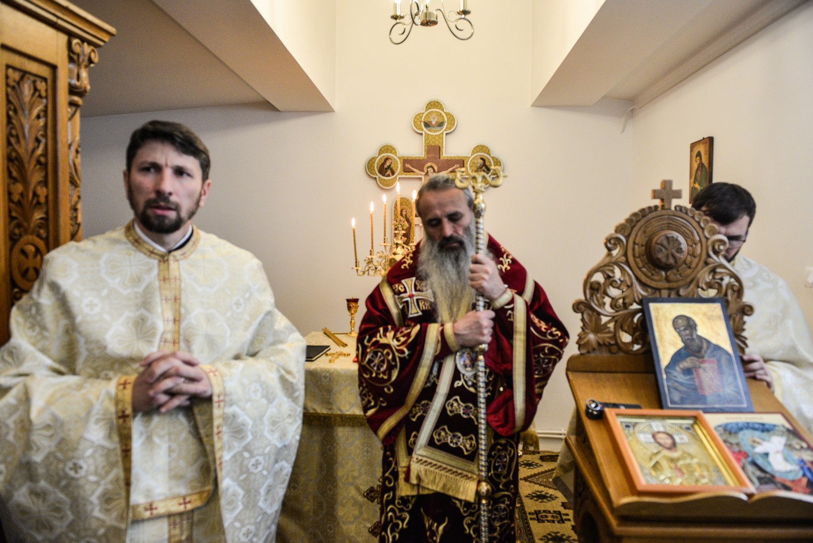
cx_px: 406
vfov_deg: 53.2
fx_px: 542
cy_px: 272
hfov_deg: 73.7
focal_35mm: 24
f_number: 3.2
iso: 1400
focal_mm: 24
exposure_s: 1/80
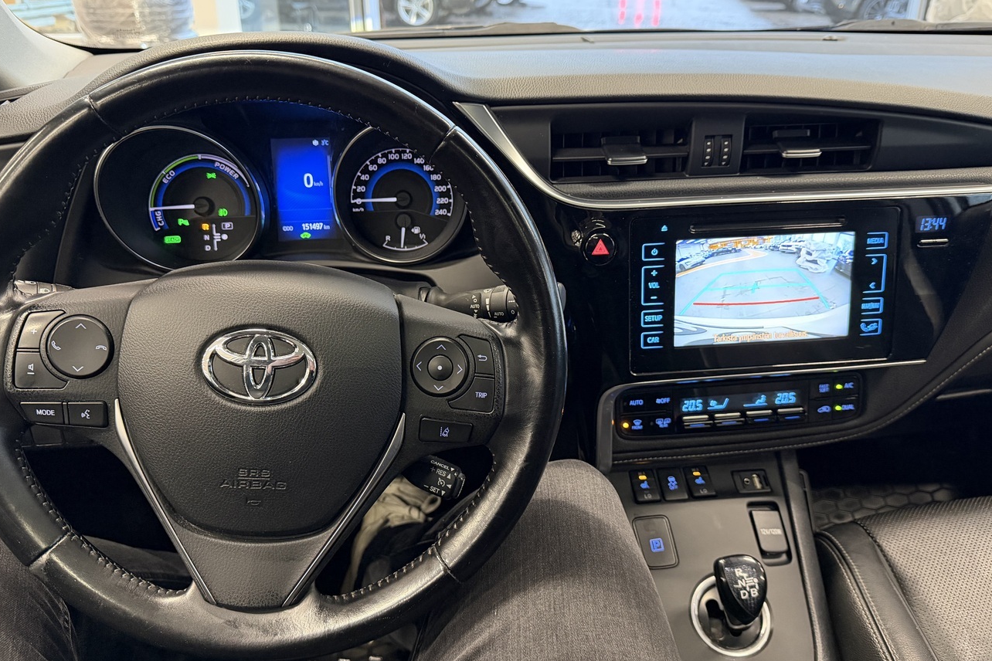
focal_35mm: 28
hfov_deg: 65.5
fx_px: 771
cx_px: 495
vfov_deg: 46.4
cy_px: 317
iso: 640
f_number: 1.78
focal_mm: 6.76
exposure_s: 1/50
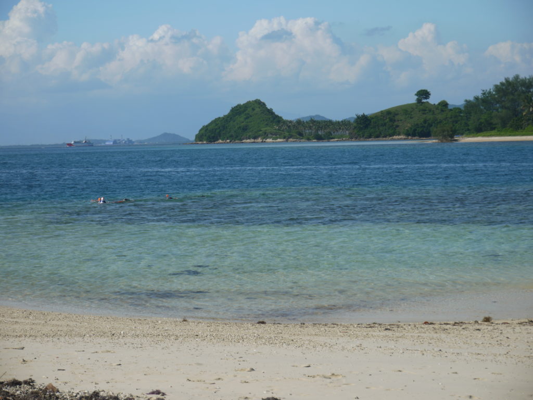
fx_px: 1293
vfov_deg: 17.6
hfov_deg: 23.3
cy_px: 200
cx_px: 266
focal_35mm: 84
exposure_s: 1/320
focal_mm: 42
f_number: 8
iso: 160
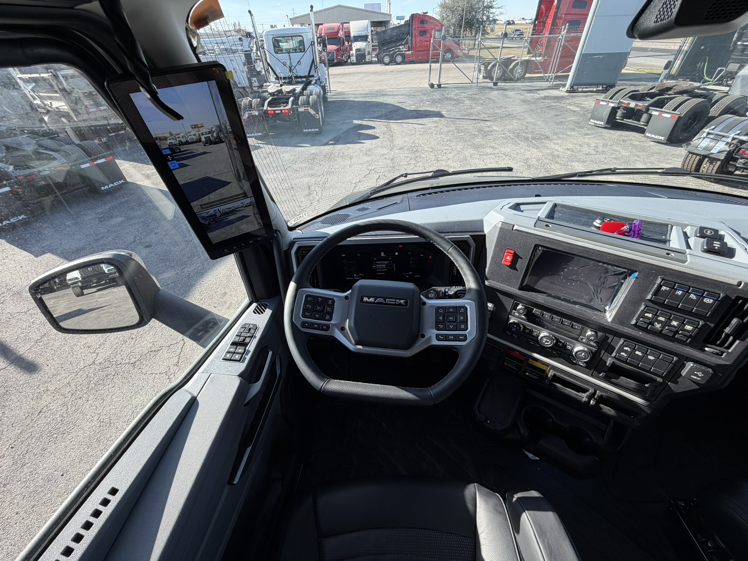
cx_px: 374
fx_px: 303
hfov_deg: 102.1
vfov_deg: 85.7
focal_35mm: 14
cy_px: 280
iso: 50
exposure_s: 1/329
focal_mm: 2.22
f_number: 2.2
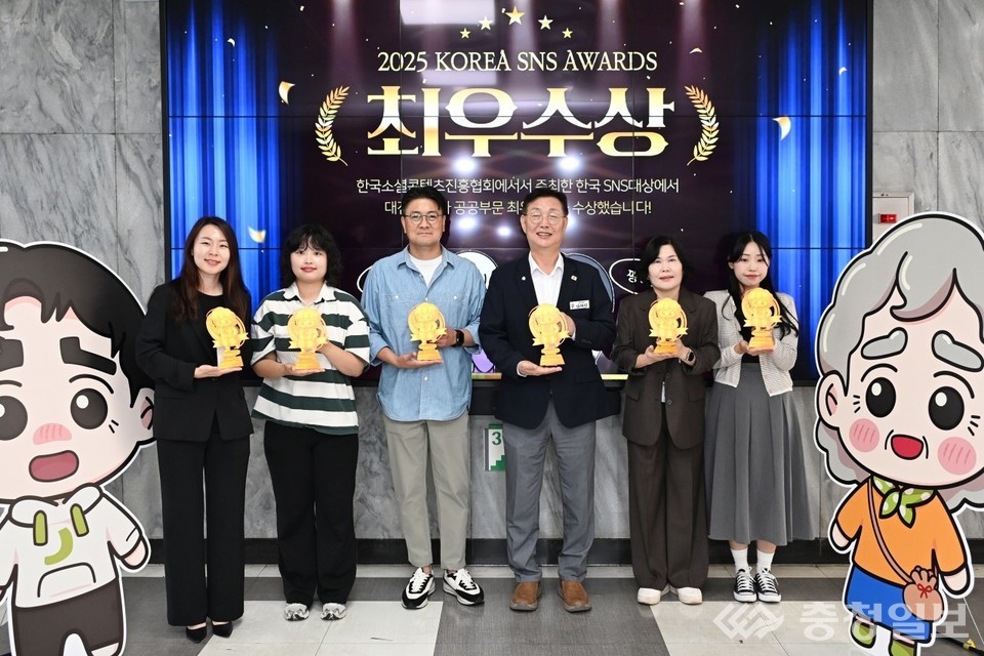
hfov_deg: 63.7
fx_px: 793
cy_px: 328
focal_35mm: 29
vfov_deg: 45.0
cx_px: 492
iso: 2000
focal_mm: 29
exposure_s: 1/160
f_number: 4.5
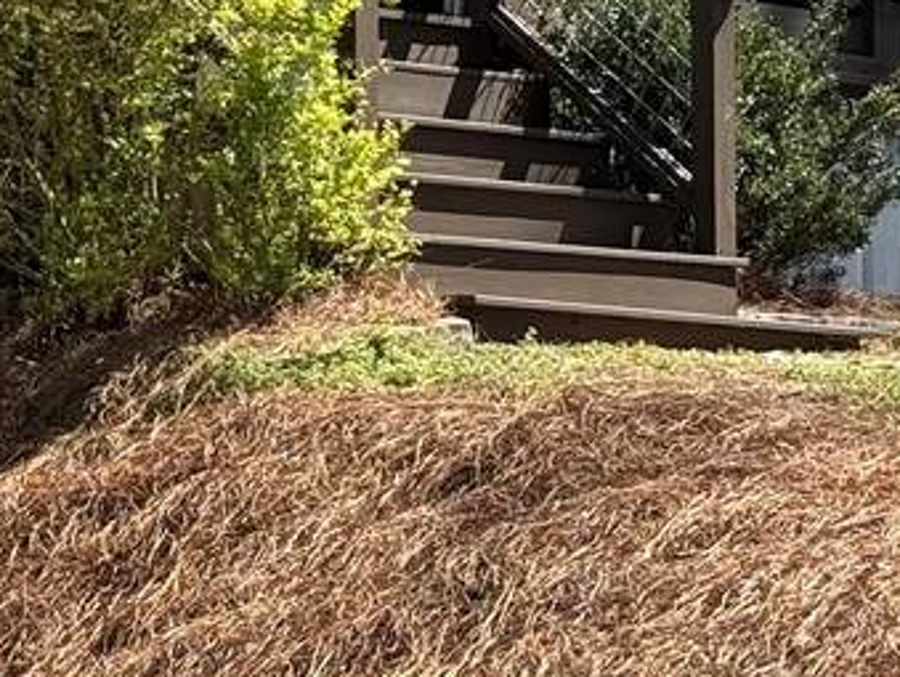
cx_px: -130
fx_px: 4711
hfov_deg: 10.8
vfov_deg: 8.0
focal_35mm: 181
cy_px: -475
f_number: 1.78
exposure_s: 1/1883
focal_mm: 6.76
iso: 64
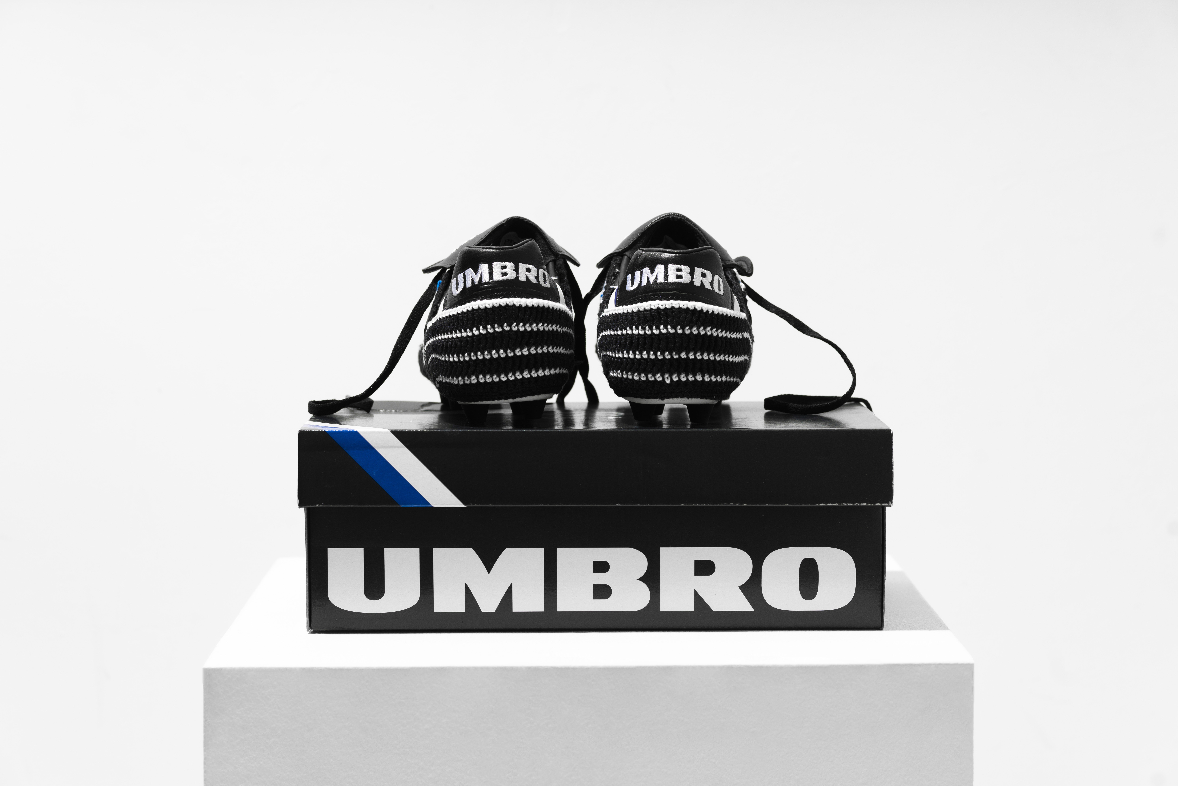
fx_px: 2782
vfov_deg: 16.1
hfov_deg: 23.9
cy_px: 393
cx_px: 589
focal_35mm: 85
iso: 100
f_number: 5.6
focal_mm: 85
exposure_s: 1/160
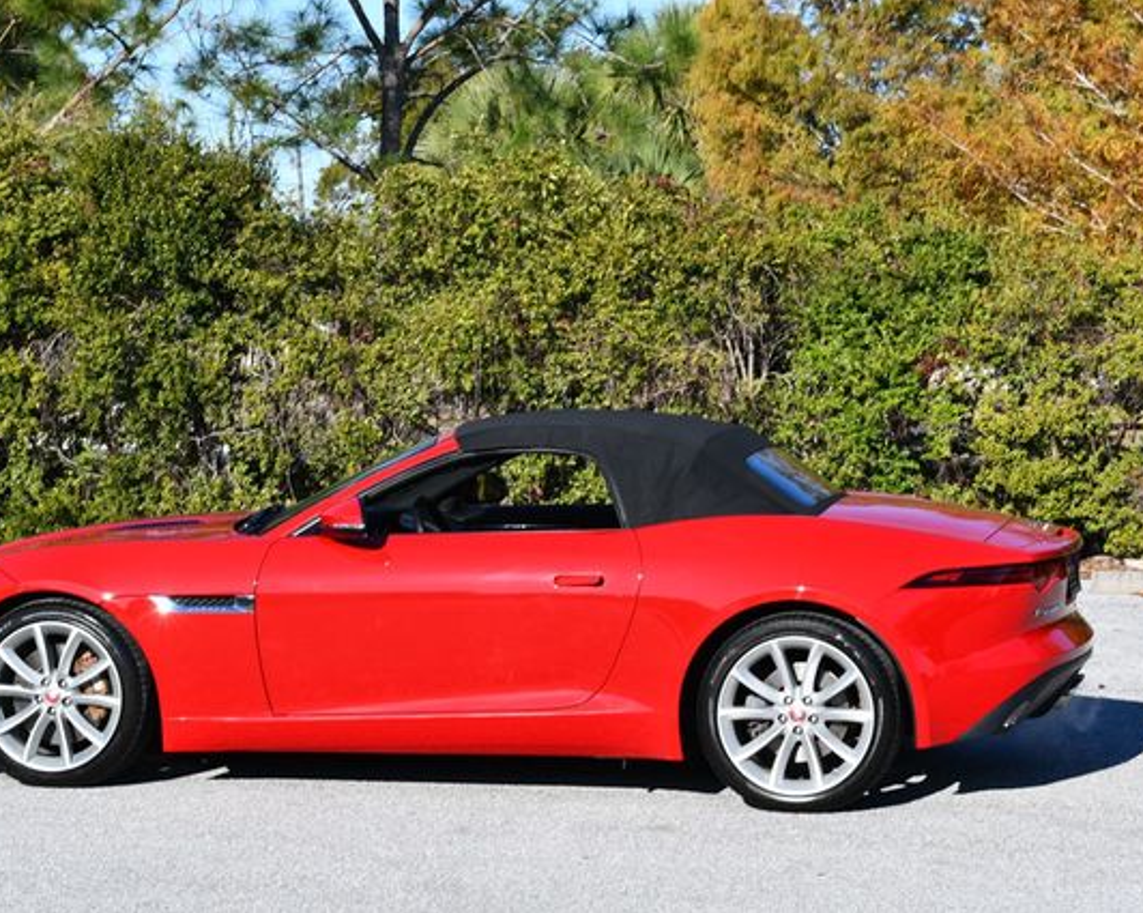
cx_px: 486
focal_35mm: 104
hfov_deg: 18.5
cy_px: 455
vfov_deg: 14.8
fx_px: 3516
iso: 100
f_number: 8
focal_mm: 46
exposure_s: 1/250
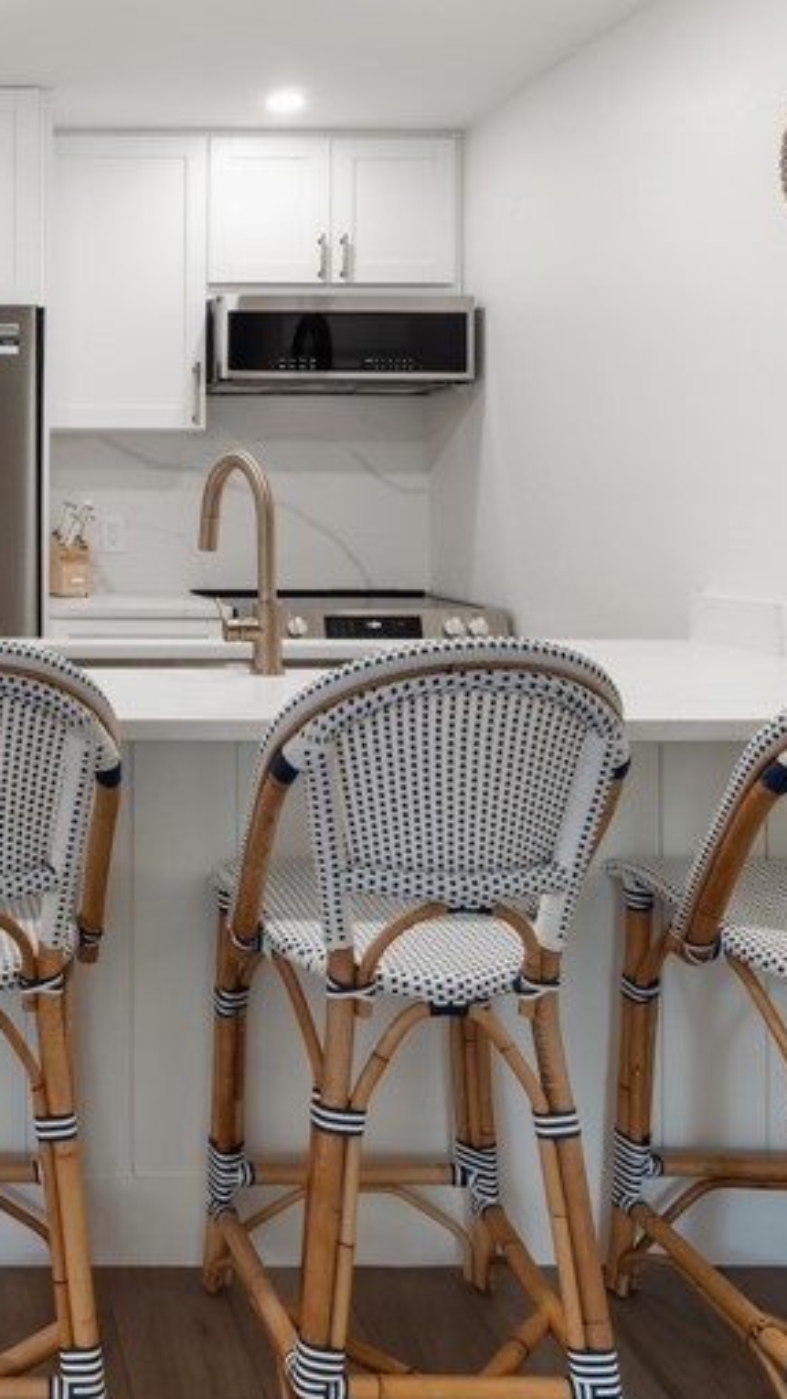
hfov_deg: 30.2
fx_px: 1298
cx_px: -82
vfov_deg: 55.8
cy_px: 505
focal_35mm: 35
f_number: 7.1
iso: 200
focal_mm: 8
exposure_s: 1/8
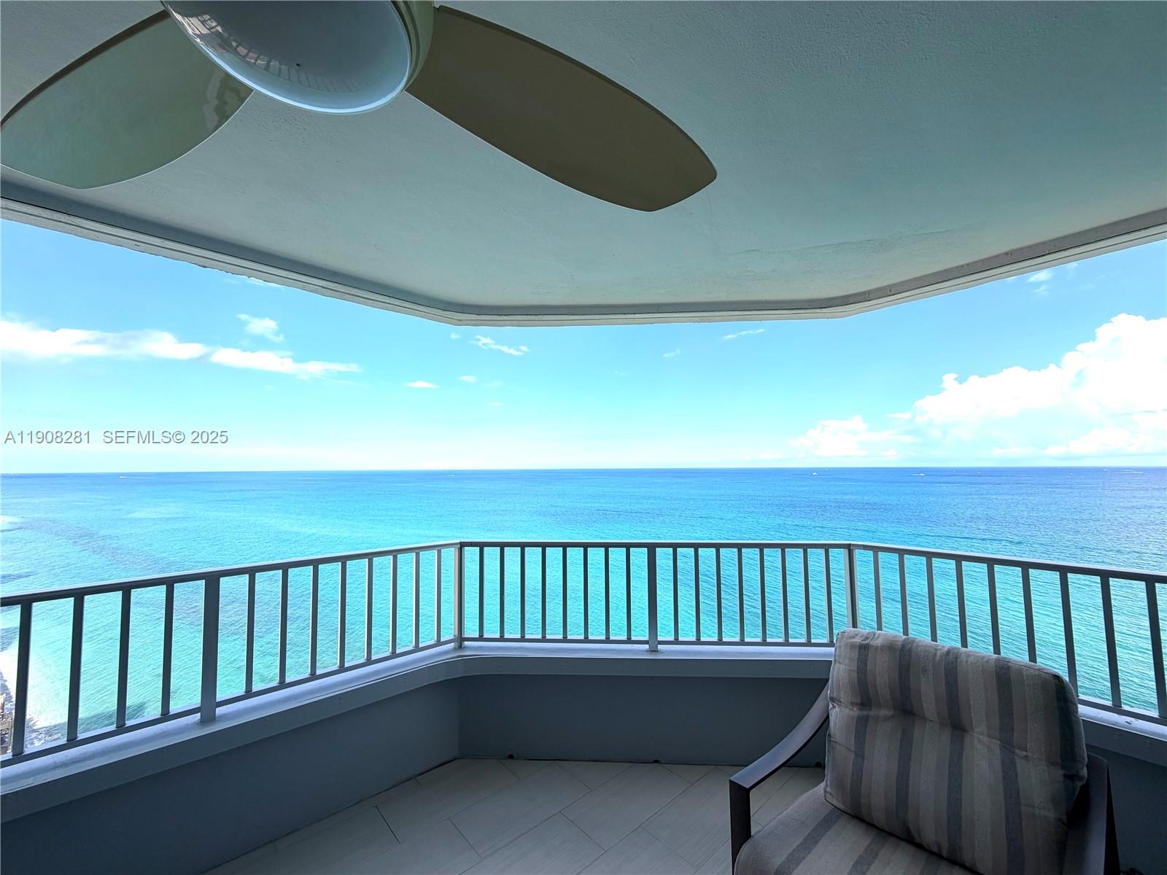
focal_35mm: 14
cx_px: 584
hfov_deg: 102.1
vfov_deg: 85.7
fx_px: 472
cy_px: 438
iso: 20
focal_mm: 2.22
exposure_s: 1/770
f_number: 2.2
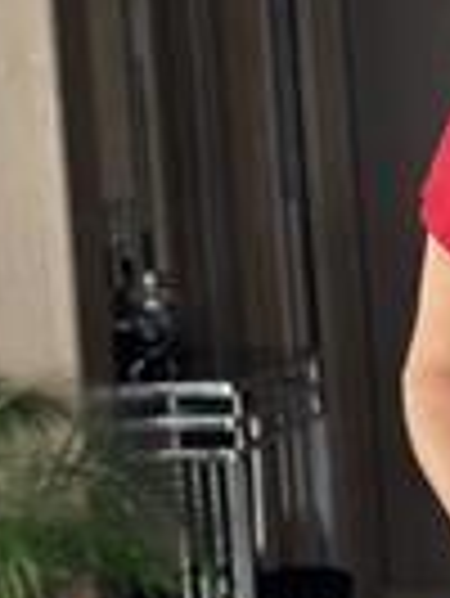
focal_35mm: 183
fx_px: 3167
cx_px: 711
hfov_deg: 7.9
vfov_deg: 10.6
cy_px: 724
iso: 125
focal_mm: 6.86
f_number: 1.78
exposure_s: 1/121
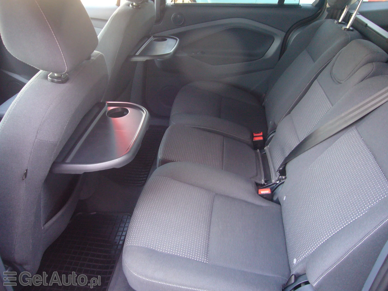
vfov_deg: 49.7
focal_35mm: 28
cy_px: 146
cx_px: 194
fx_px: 314
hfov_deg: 63.4
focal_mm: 4.6
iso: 200
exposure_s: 1/15
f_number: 2.8
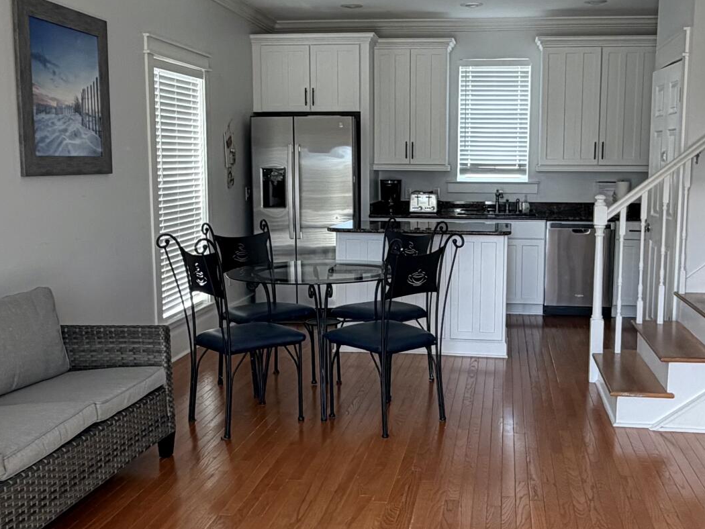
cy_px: 268
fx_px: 815
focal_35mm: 40
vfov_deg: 36.0
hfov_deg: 46.5
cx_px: 425
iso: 100
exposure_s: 1/121
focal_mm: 2.22
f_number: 2.2
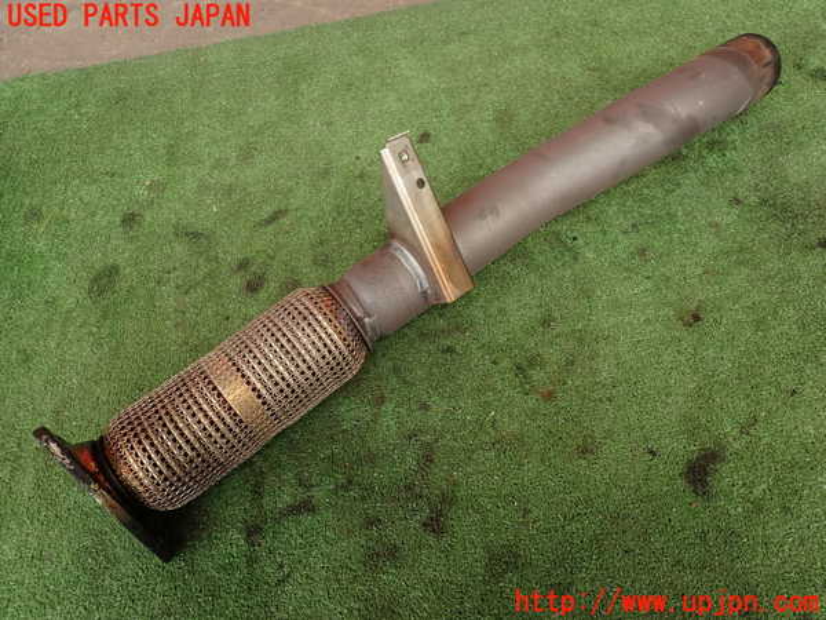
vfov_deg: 54.9
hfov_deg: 69.4
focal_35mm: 25
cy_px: 310
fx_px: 597
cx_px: 413
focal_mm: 4.5
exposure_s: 1/100
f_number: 2.8
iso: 100
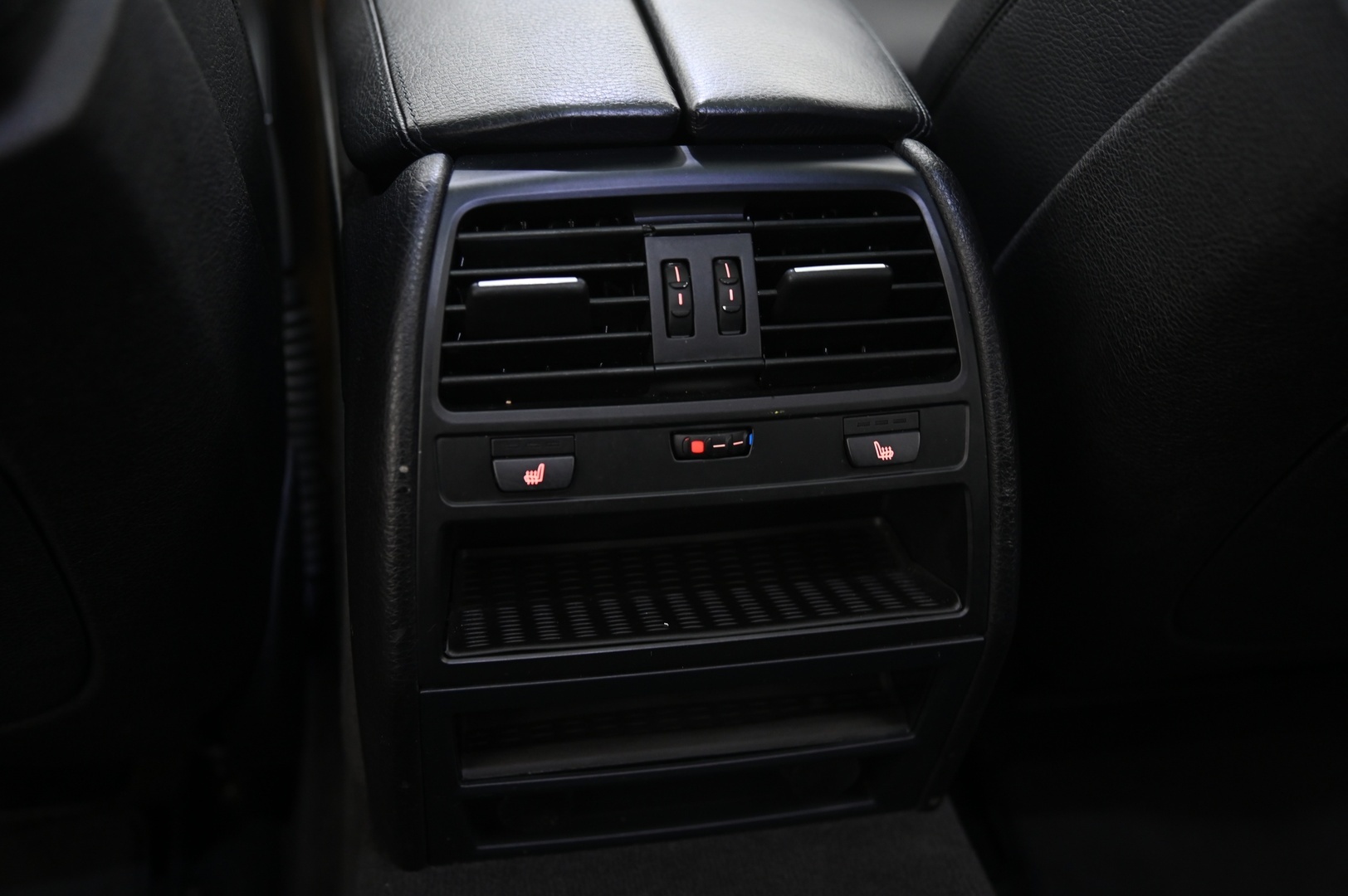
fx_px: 1497
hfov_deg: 48.5
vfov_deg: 33.3
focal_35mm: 40
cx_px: 674
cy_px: 448
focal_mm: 40
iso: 2000
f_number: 4
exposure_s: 1/8
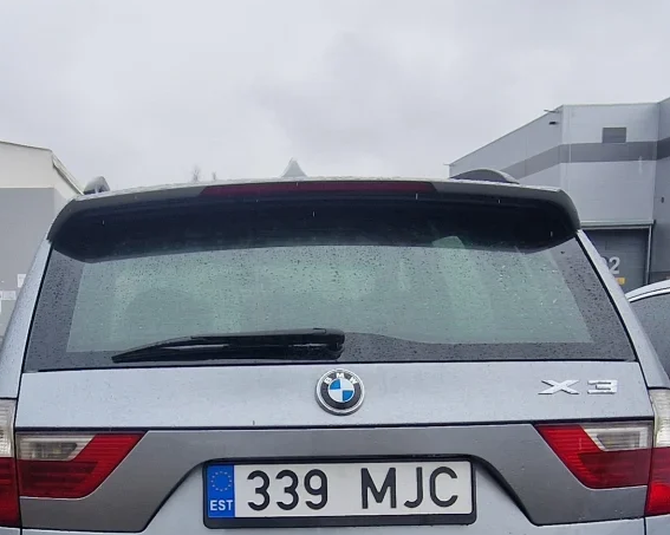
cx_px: 170
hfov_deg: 41.7
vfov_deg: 33.4
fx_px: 852
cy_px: 458
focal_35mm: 43
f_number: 2.2
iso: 50
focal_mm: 2.2
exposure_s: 1/552
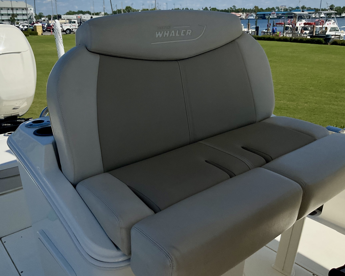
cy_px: 132
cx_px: 157
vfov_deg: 44.5
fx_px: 337
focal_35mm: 33
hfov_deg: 54.1
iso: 20
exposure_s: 1/16393
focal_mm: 3
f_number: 1.8
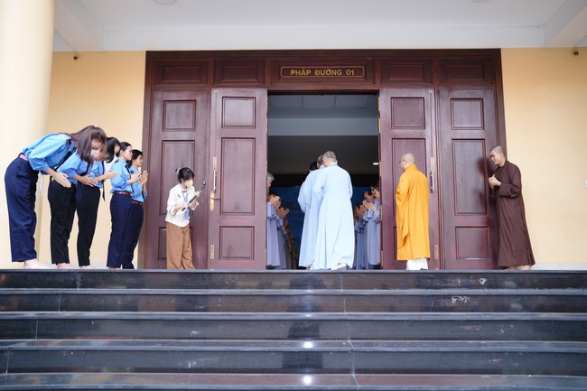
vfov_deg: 37.8
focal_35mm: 35
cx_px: 294
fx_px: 571
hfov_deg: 54.4
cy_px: 196
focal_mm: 35
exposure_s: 1/200
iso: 160
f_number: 2.5
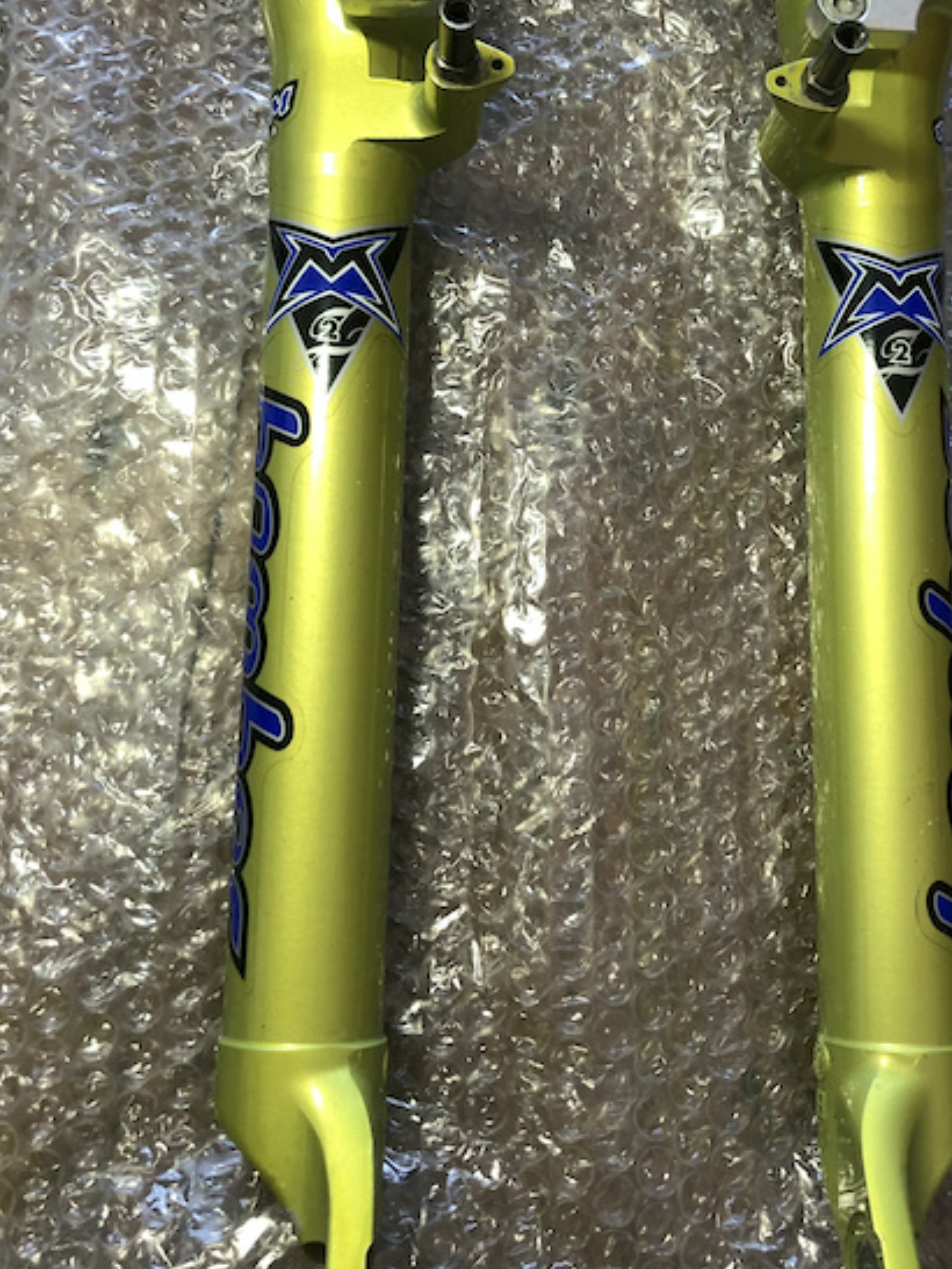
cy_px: 490
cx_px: 550
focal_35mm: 41
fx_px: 1502
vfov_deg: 45.4
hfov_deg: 35.1
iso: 32
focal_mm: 3.99
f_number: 1.8
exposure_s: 1/30
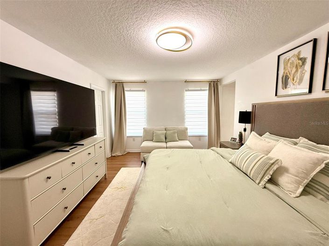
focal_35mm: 14
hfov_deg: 102.1
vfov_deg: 85.6
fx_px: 133
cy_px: 123
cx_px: 164
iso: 125
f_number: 2.2
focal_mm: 2.22
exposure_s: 1/129
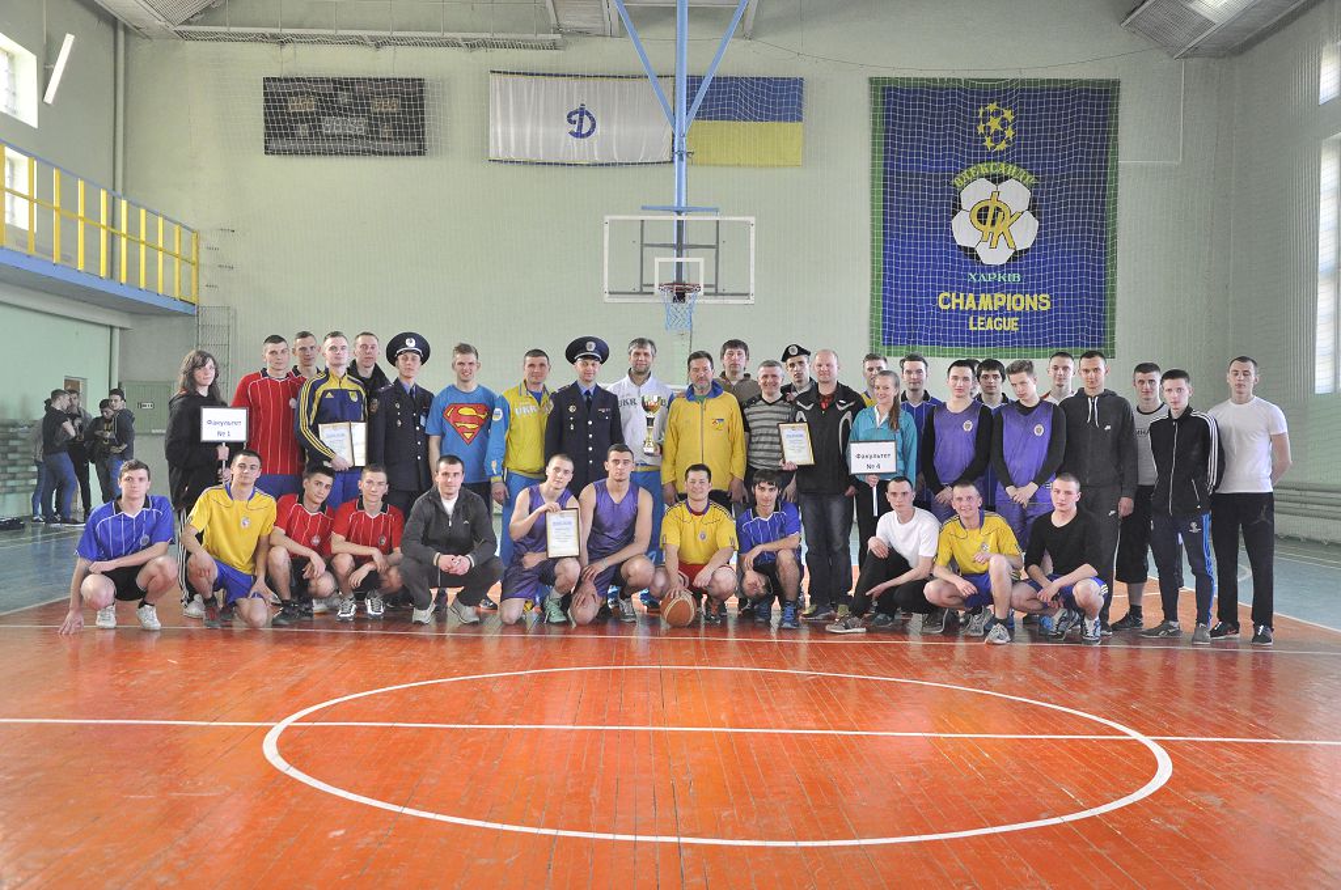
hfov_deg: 49.6
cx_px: 670
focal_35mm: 39
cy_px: 445
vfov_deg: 34.1
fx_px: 1451
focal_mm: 26
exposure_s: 1/125
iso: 2000
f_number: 5
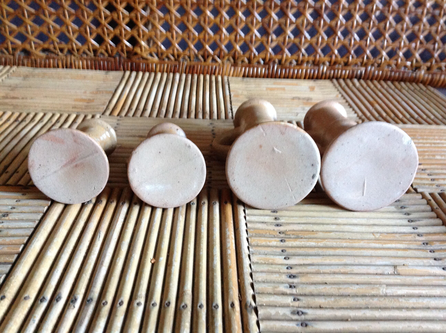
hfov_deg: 52.7
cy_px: 166
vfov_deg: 40.6
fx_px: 450
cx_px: 223
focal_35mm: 35
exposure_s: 1/15
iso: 320
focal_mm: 4.28
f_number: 2.4
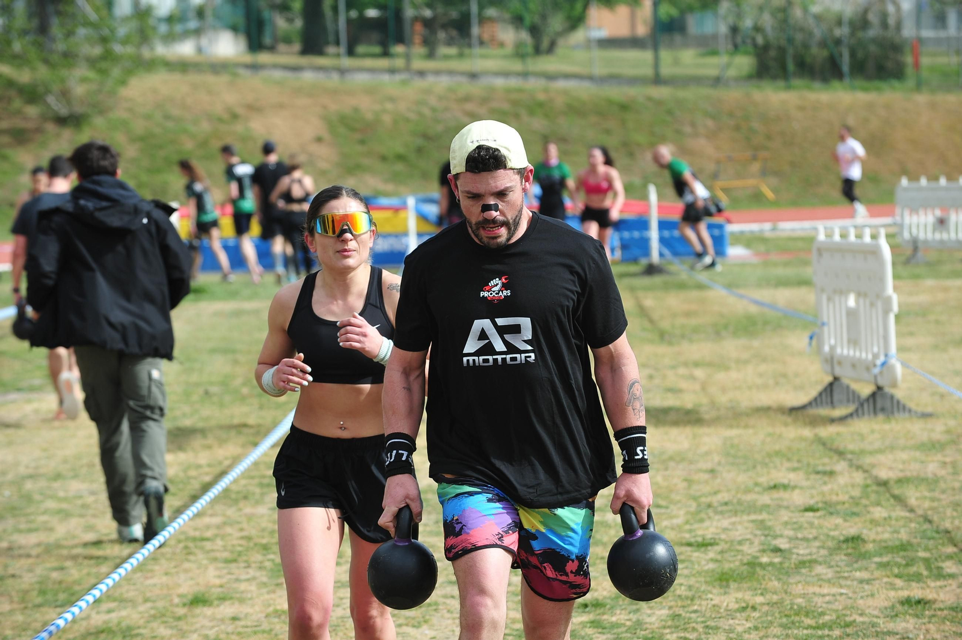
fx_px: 3739
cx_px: 481
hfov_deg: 14.7
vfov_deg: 9.8
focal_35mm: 140
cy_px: 320
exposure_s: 1/640
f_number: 7.1
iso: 320
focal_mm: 140
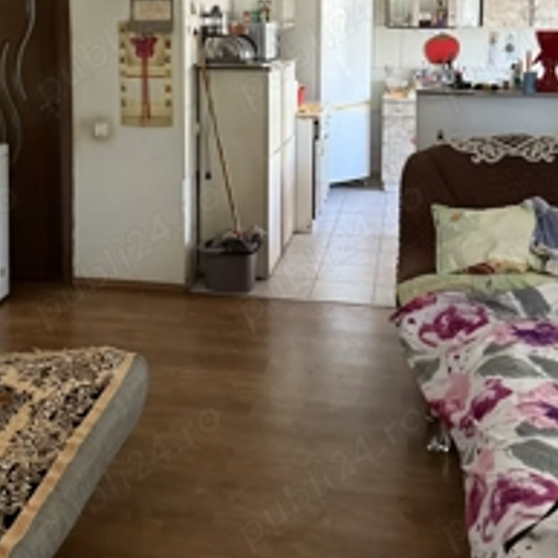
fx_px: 802
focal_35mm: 44
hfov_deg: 38.2
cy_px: 81
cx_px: 228
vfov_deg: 36.5
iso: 800
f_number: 1.78
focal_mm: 6.76
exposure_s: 1/60
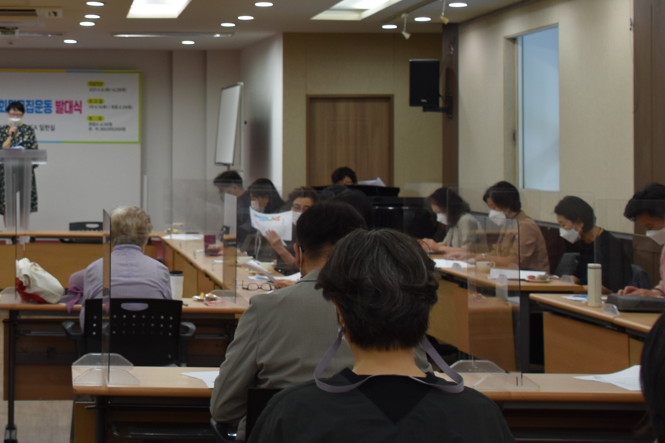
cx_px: 75
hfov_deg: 23.6
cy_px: 101
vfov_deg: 16.2
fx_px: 1552
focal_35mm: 84
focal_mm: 28
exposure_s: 1/80
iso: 400
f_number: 4.5
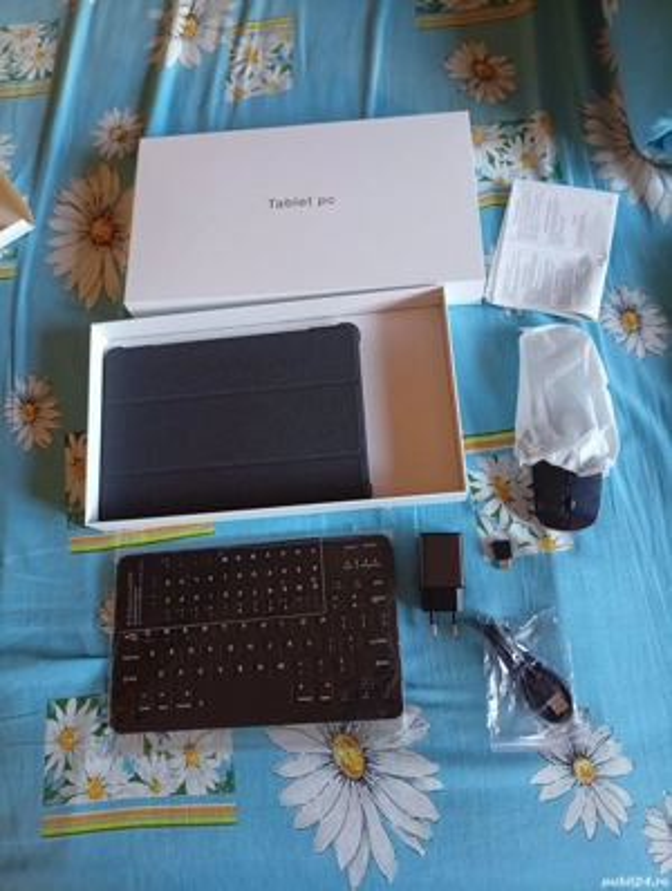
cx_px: 336
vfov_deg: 65.2
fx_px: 697
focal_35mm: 27
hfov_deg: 51.5
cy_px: 446
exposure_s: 1/33.3
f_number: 1.8
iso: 380
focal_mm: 3.84
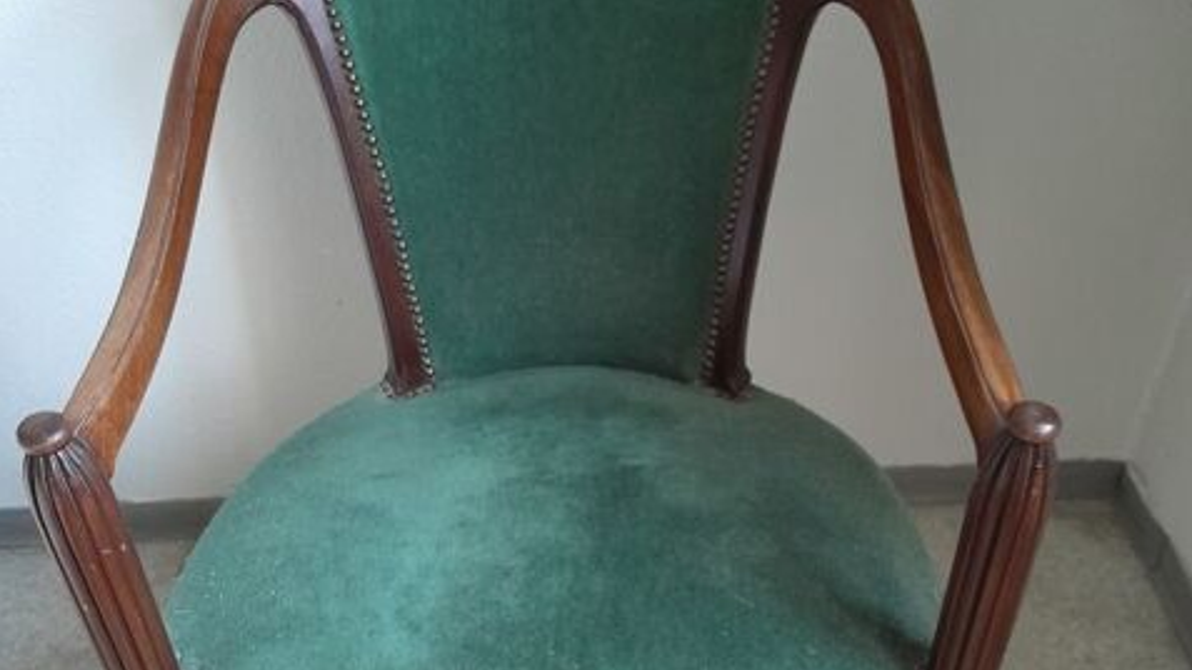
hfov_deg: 52.8
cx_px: 595
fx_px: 1201
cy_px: 478
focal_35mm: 38
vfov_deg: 30.8
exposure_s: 1/33
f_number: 1.8
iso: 320
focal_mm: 3.98
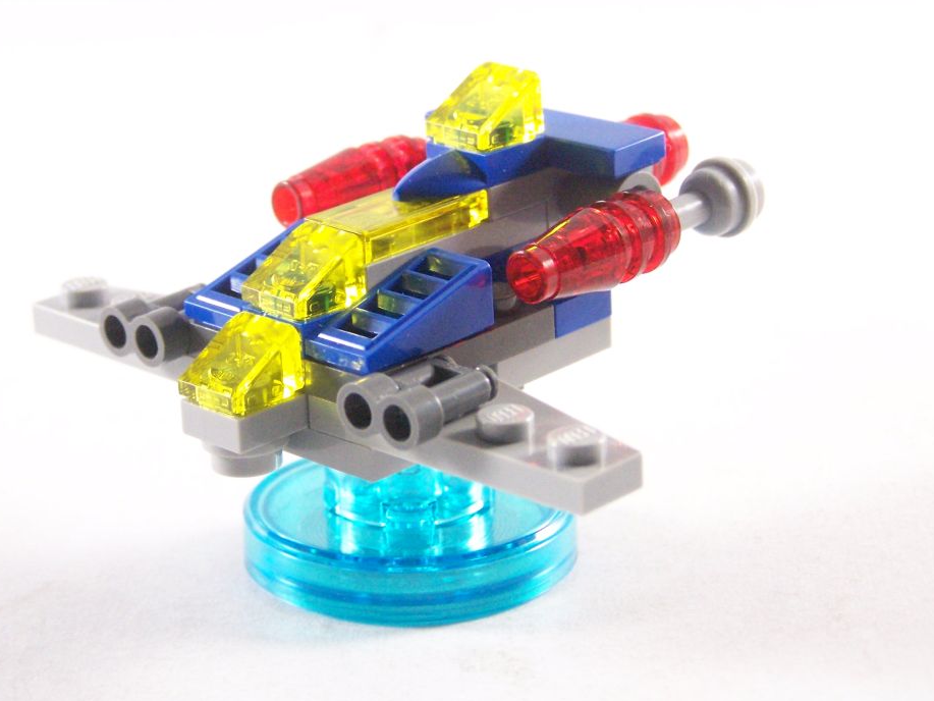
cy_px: 315
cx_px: 427
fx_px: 2833
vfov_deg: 14.1
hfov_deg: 18.7
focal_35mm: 105
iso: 400
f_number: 3.2
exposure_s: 1/60
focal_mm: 15.6
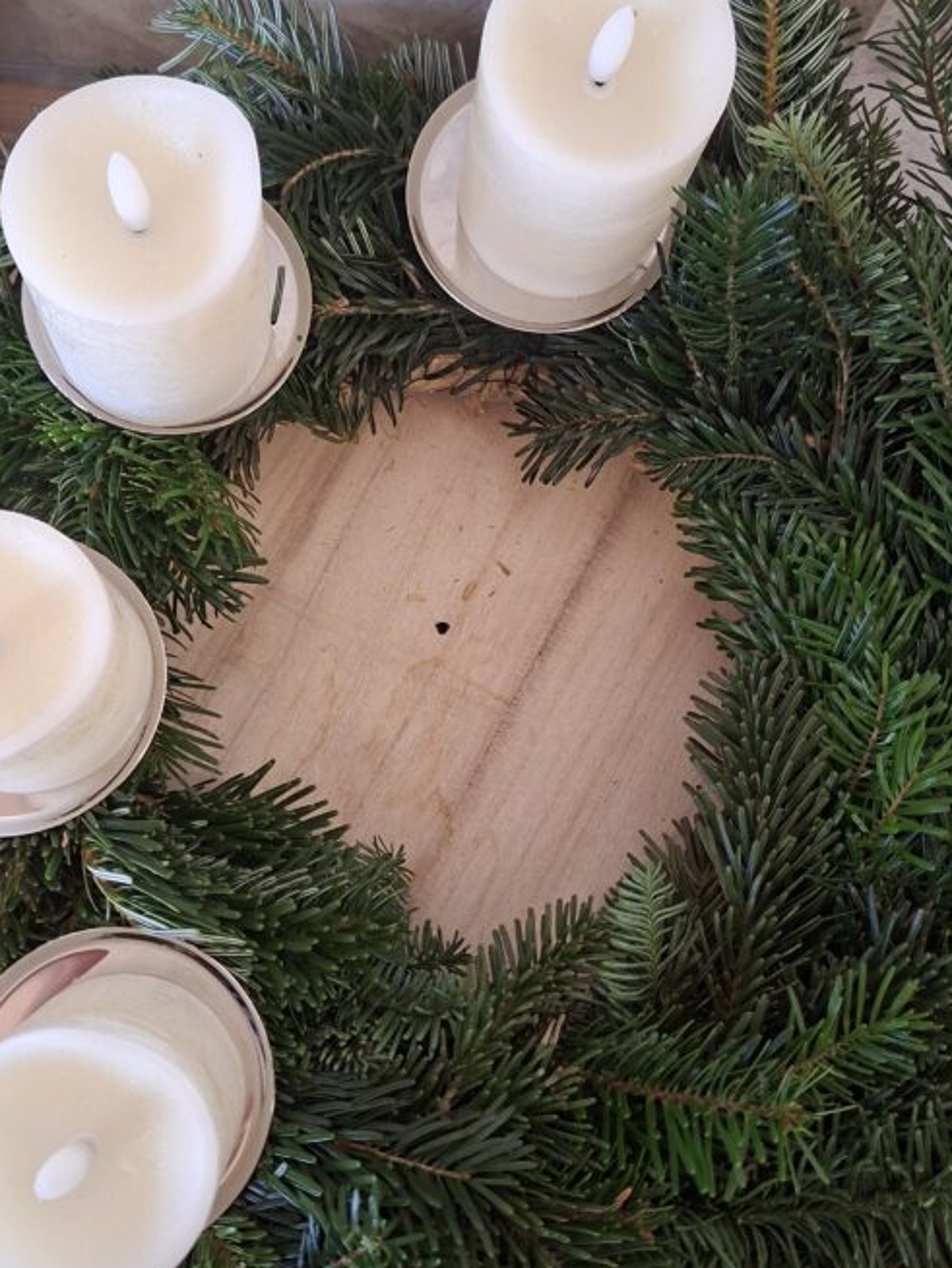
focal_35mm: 36
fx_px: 1319
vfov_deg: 51.3
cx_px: 448
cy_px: 599
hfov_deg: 39.7
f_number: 1.8
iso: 400
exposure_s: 1/33
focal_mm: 5.54
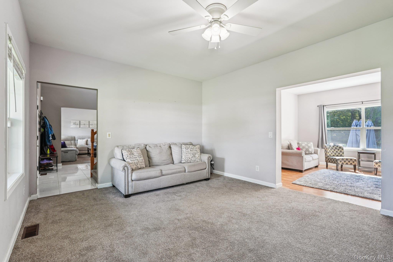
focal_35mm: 16
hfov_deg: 95.0
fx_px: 180
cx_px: 196
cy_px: 131
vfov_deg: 72.0
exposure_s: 1/8
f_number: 8
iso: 400
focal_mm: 16.5
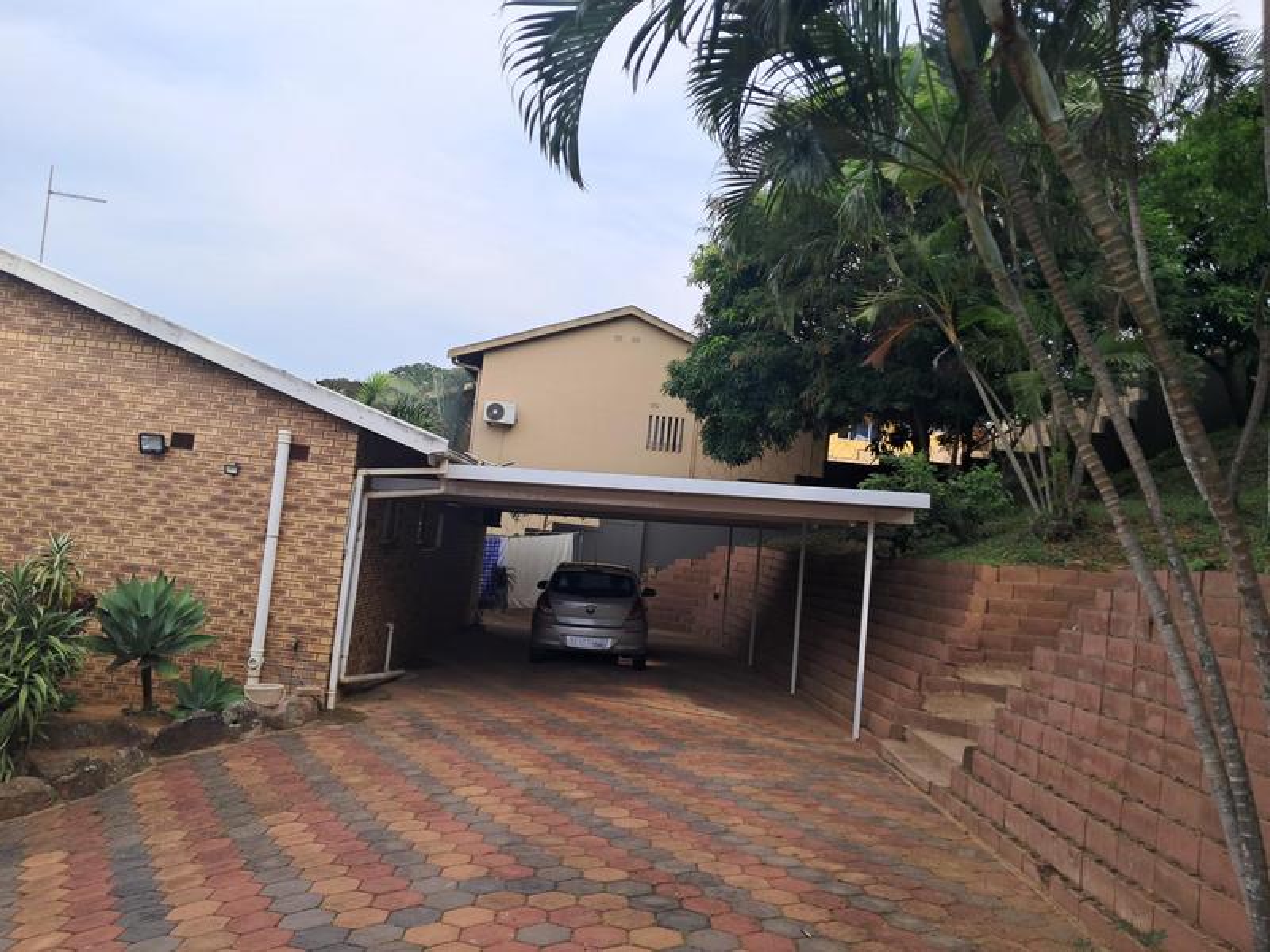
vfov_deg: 51.4
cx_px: 635
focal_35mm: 27
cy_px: 476
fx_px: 991
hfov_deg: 65.3
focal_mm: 4
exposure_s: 1/374
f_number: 1.8
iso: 50
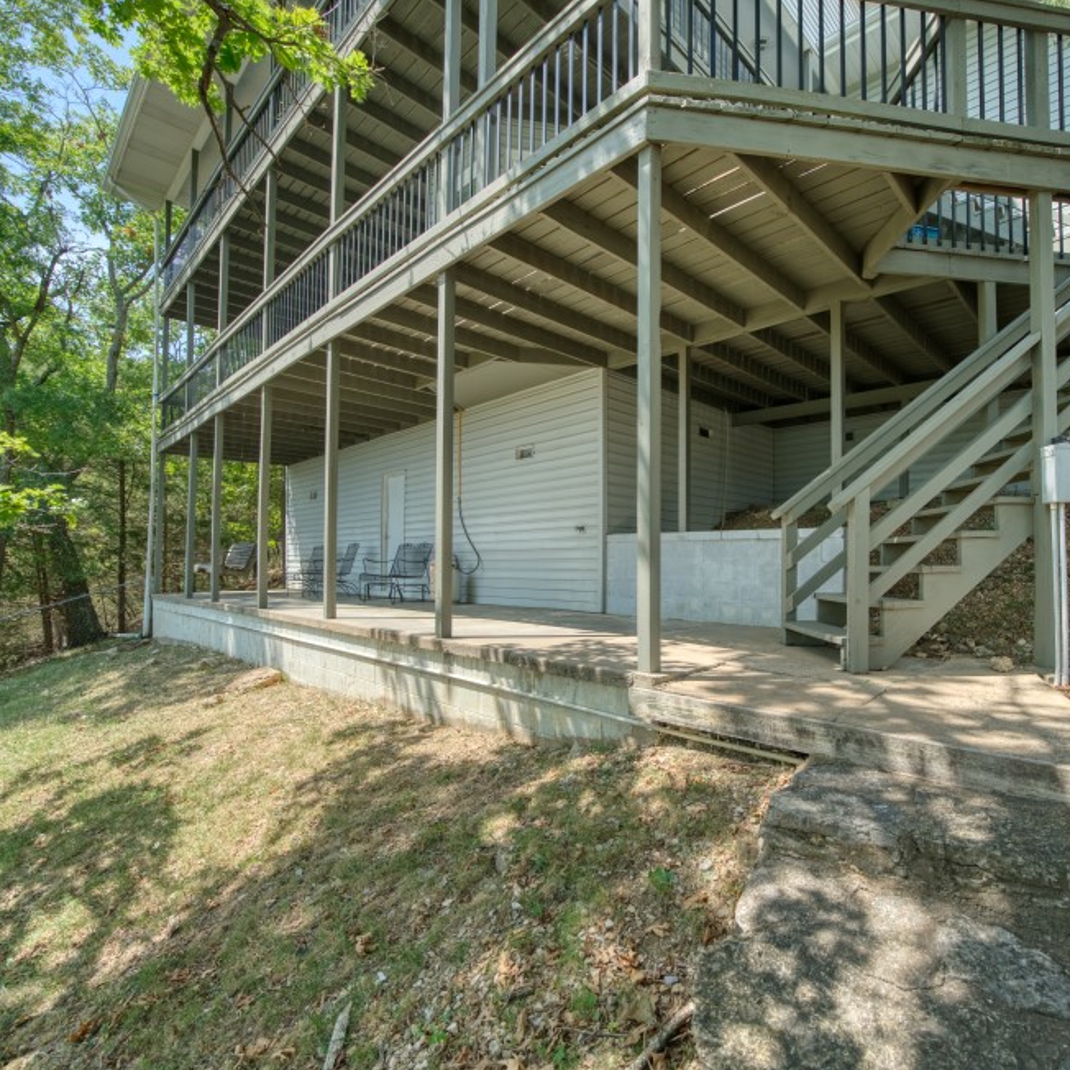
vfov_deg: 87.4
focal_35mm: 16
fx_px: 560
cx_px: 656
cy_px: 556
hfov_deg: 86.0
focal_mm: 12
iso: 200
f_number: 4
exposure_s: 1/60
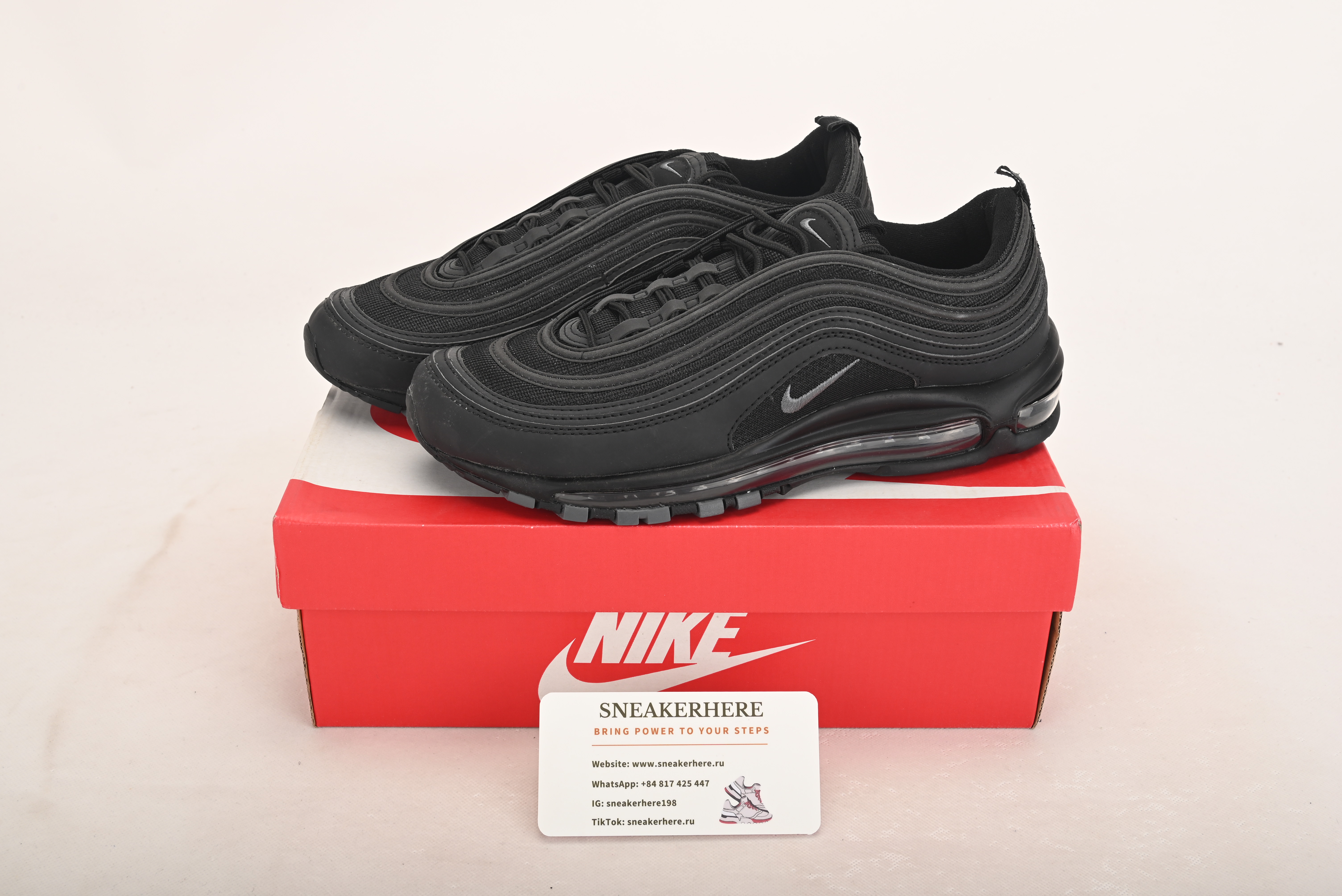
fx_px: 1417
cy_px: 448
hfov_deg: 50.7
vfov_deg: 35.1
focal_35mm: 38
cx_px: 671
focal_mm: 38
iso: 100
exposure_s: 1/200
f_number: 11
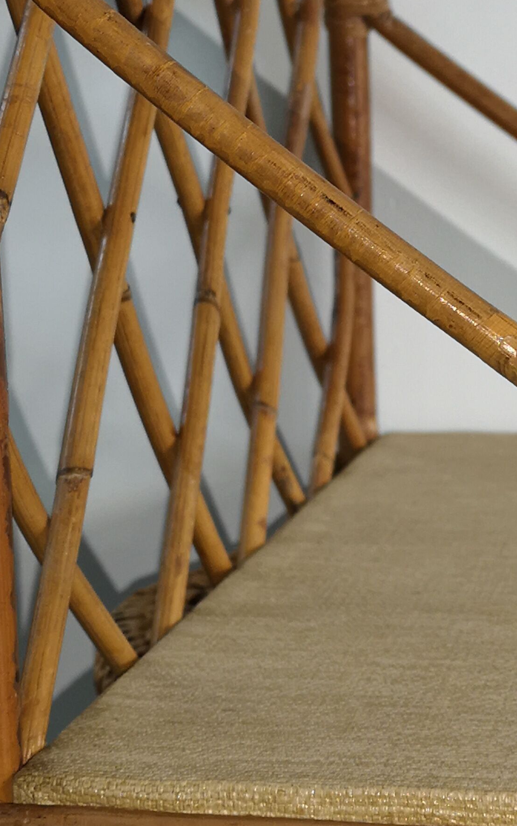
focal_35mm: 96
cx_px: 470
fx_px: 2164
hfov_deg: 13.5
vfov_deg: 21.6
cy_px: 303
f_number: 1.8
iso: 100
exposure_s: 1/50
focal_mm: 3.95
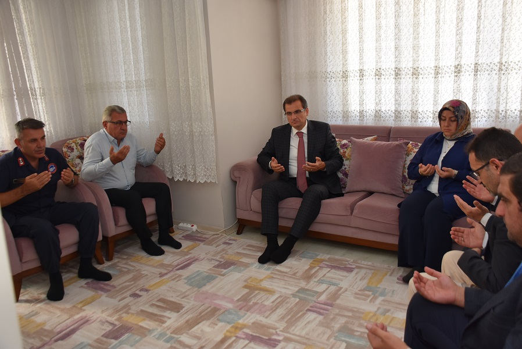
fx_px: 479
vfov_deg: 40.0
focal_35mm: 33
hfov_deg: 57.2
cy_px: 174
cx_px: 261
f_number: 4
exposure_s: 1/60
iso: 400
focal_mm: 22
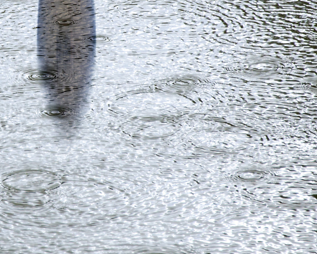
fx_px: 3888
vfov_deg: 3.7
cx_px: 29
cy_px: 72
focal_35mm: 414
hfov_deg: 4.7
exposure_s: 1/640
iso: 250
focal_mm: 105
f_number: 6.3
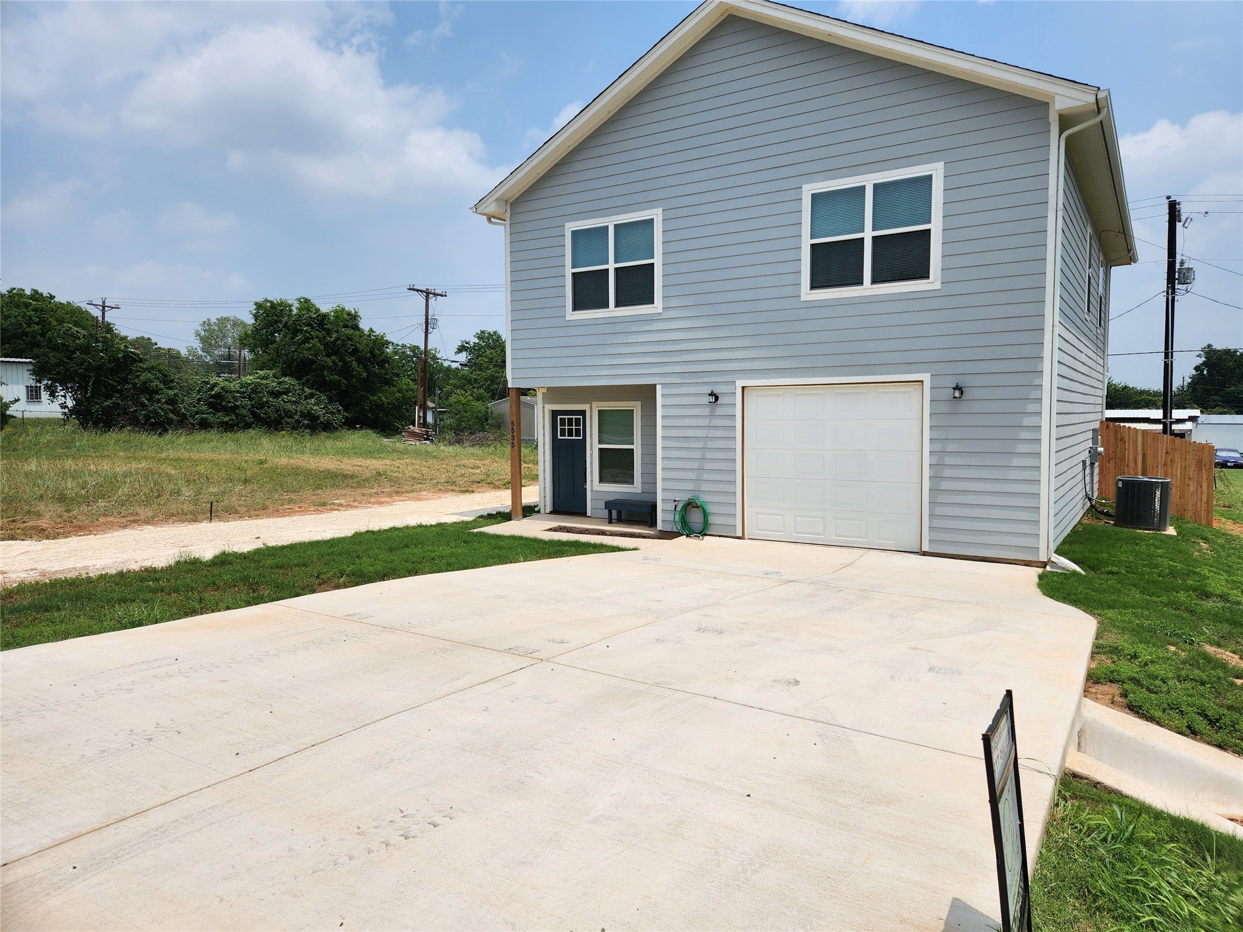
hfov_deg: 73.9
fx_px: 826
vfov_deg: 58.9
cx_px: 622
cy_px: 466
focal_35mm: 23
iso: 20
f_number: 1.8
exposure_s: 1/3455
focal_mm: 5.4
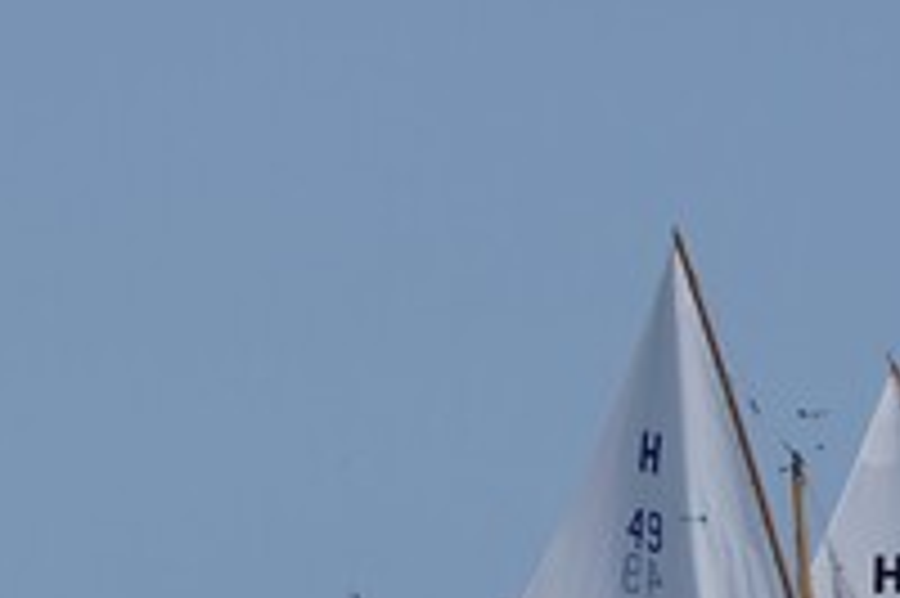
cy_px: 461
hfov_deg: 1.8
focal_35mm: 1144
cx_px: 270
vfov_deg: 1.2
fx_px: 28576
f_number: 5.6
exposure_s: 1/1600
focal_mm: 191
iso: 100
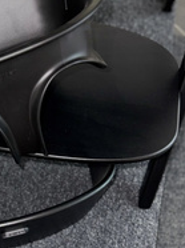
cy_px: 200
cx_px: -2
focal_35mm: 58
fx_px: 414
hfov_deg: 24.0
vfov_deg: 32.3
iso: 100
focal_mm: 6.76
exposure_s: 1/6
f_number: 1.78
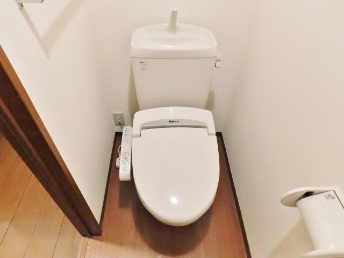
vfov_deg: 58.9
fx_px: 229
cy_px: 129
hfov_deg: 73.9
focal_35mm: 23
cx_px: 172
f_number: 3
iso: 400
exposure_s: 1/25
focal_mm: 4
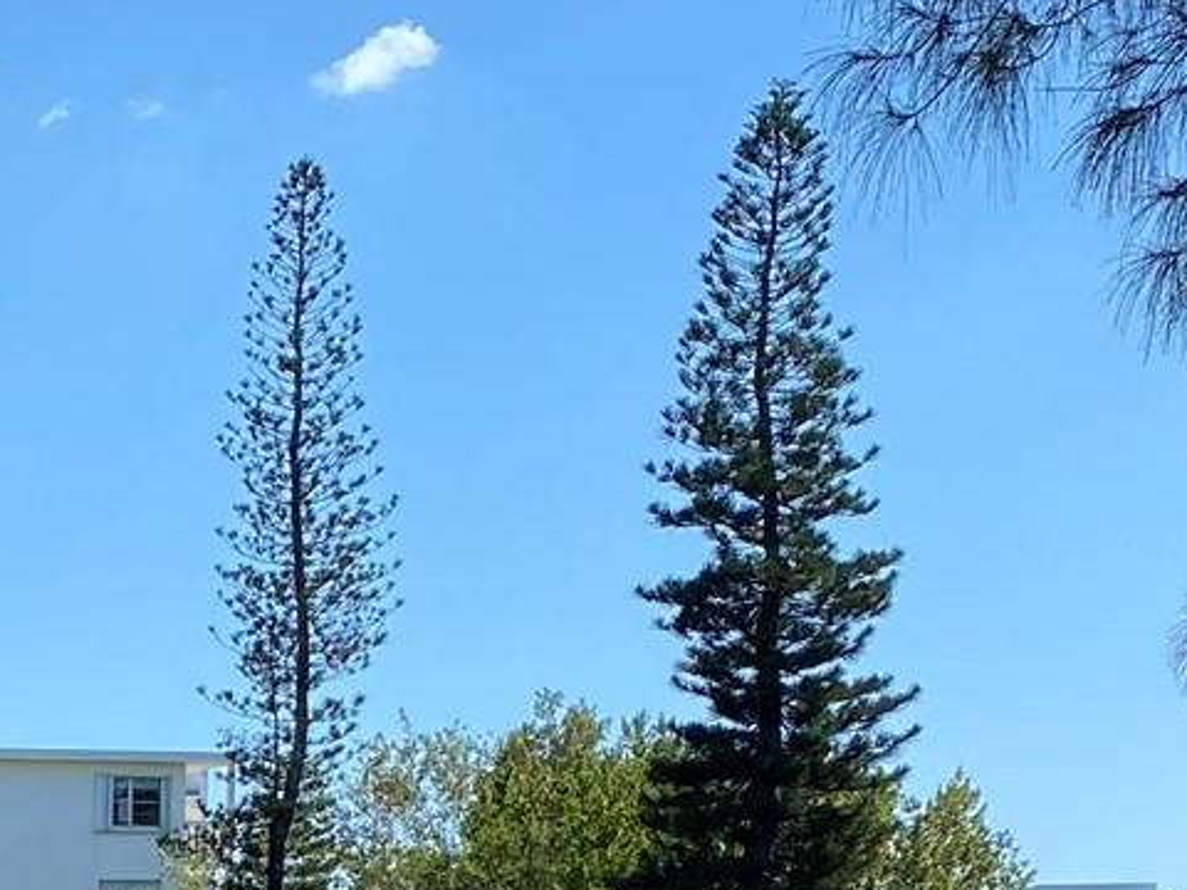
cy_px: 1617
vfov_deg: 12.2
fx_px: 3806
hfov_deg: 17.0
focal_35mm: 111
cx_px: -208
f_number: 1.8
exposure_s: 1/1779
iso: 32
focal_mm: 4.25
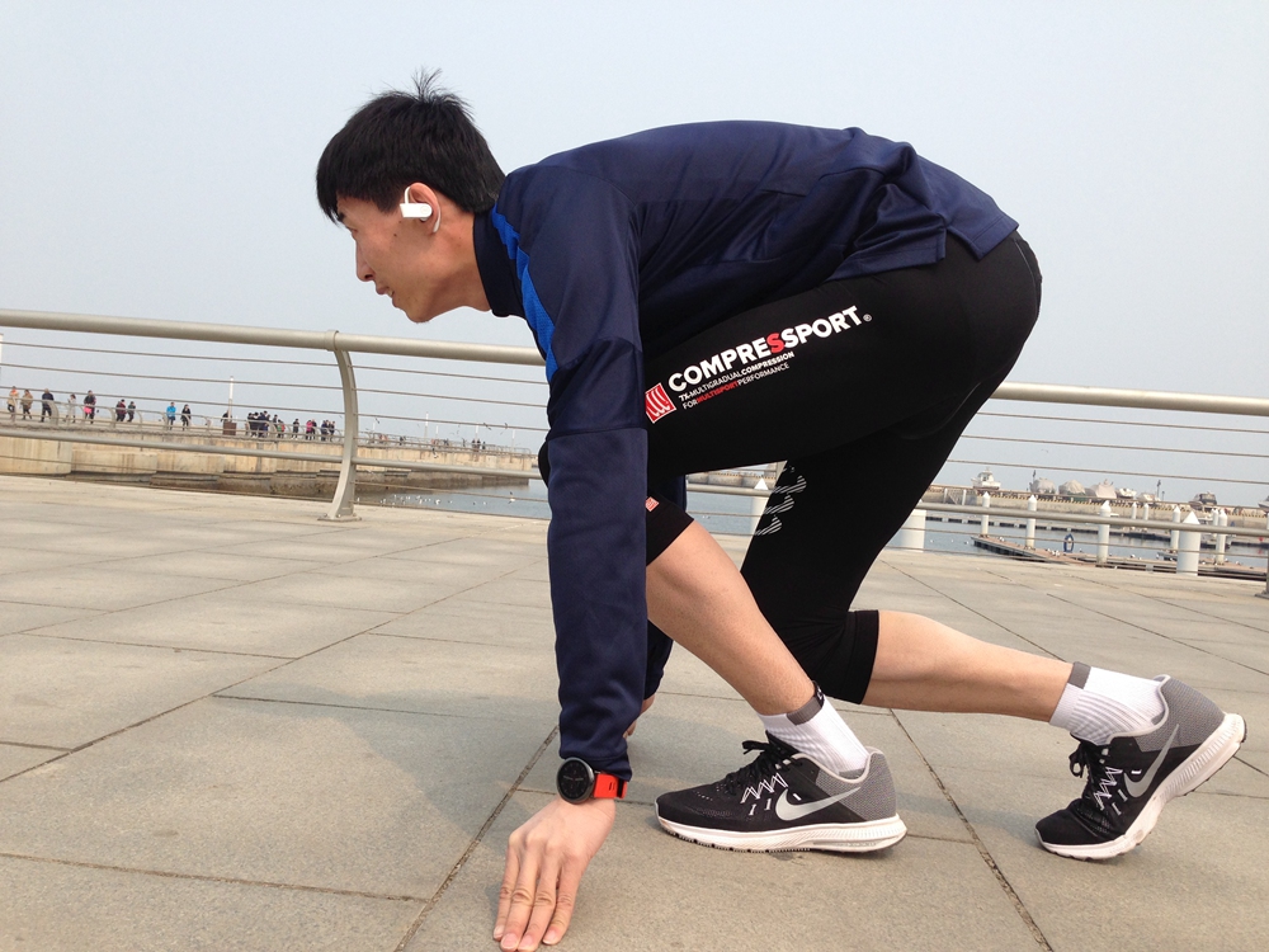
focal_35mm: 33
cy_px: 476
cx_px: 634
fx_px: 1210
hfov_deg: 55.4
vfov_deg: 42.9
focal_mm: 4.13
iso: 50
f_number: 2.4
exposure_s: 1/1427
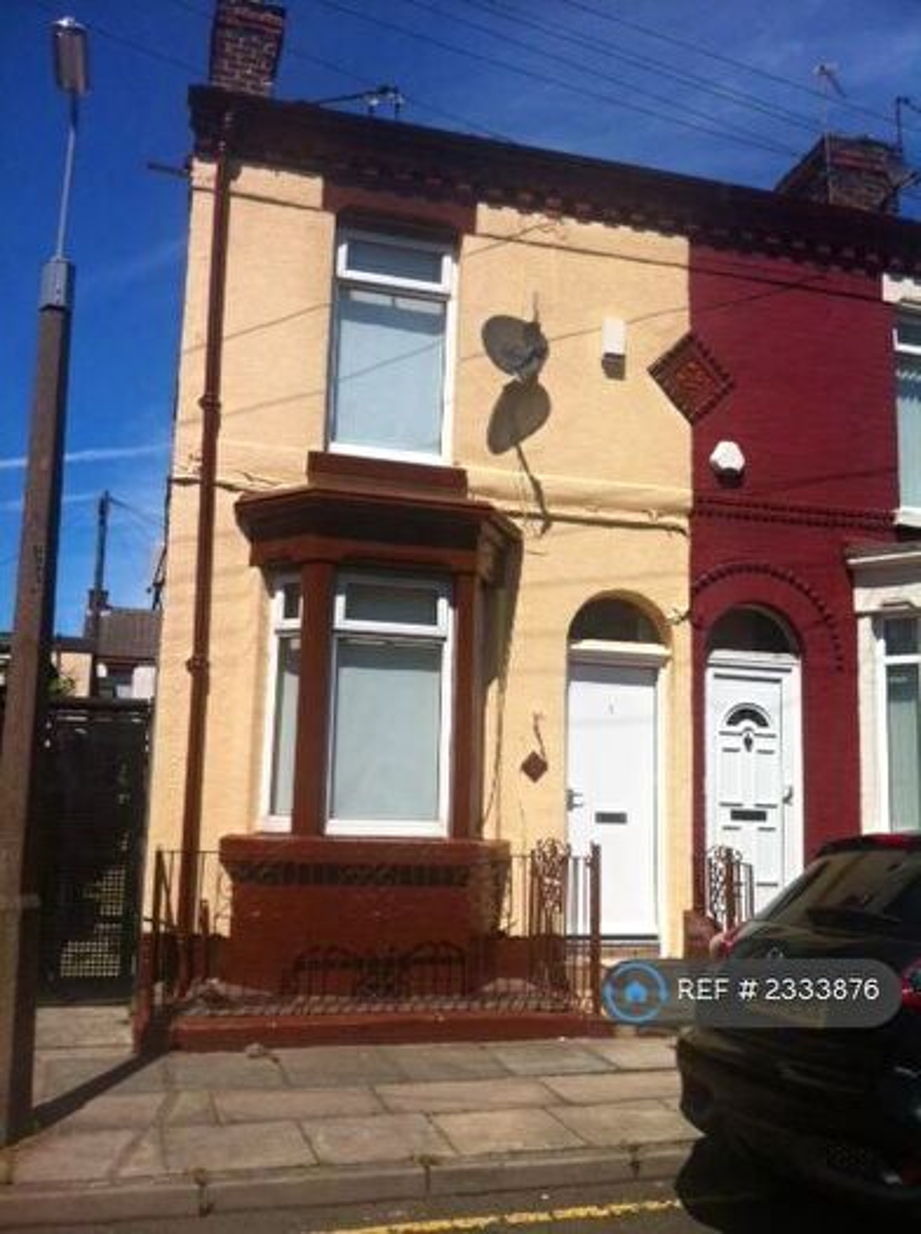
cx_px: 460
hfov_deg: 40.6
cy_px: 617
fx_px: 1245
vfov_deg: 52.7
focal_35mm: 35
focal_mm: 3.85
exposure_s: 1/2320
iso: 80
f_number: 2.8
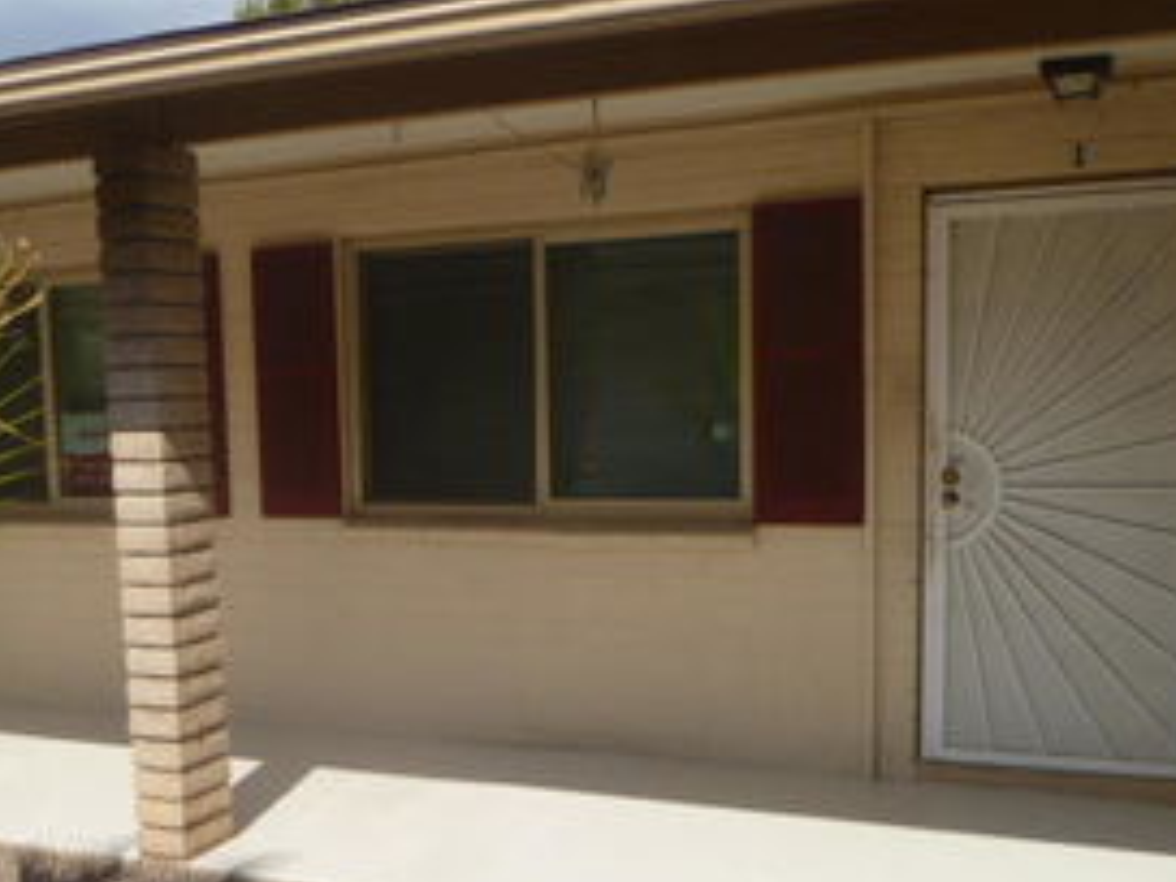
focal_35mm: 44
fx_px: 1495
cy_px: 618
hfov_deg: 42.2
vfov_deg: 32.5
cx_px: 361
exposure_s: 1/800
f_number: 3.3
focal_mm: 5
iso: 80
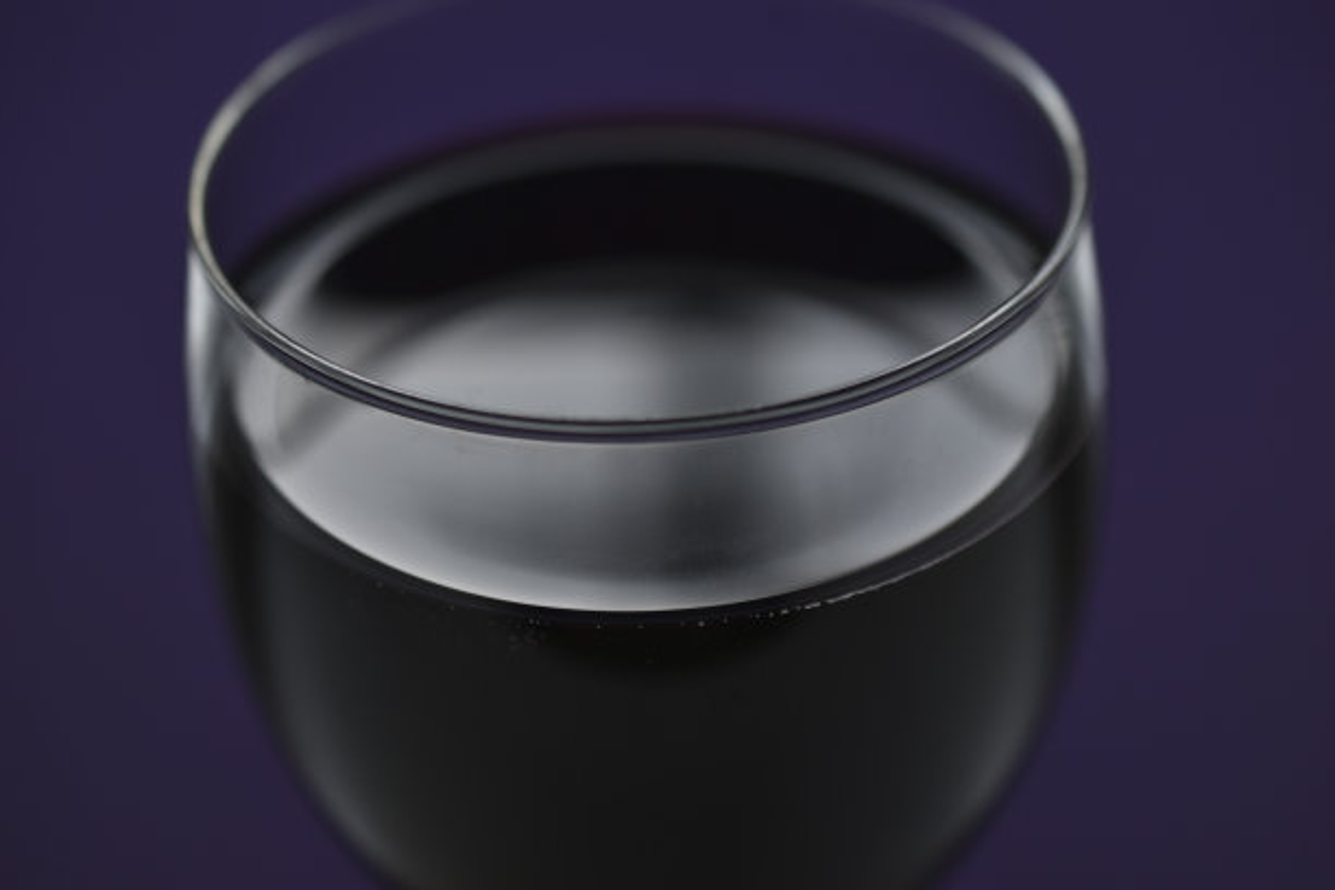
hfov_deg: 33.4
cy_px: 445
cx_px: 668
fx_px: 2225
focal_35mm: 60
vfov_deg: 22.6
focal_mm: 40
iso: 100
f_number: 3.2
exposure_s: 1/80
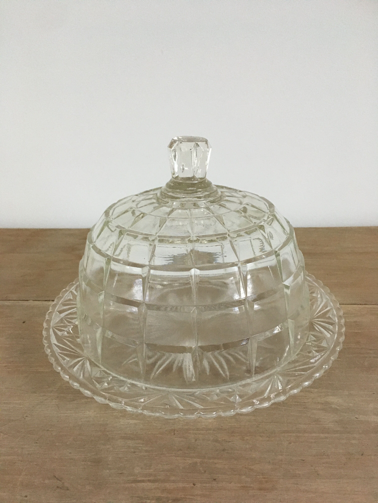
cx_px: 189
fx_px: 422
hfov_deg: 48.2
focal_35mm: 29
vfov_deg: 61.7
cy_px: 252
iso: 200
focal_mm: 4.15
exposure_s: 1/17
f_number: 2.2
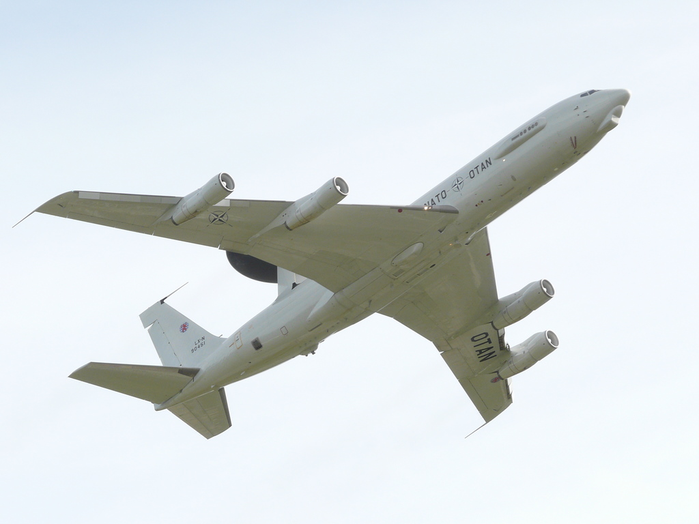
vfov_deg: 7.5
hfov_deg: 10.0
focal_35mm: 198
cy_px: 262
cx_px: 350
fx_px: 3998
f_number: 5.6
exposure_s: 1/250
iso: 100
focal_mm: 32.5
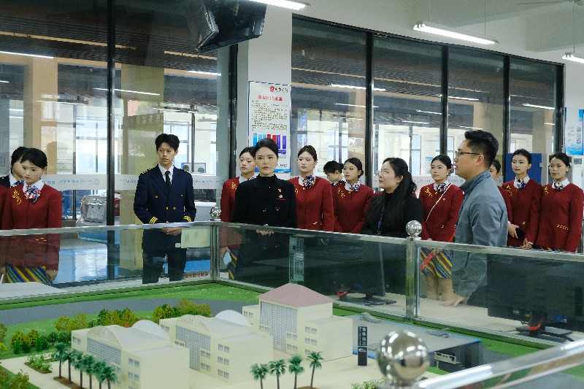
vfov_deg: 29.2
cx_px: 292
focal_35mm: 46
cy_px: 194
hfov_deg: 42.8
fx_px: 746
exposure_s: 1/100
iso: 2500
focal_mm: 30.5
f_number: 4.7
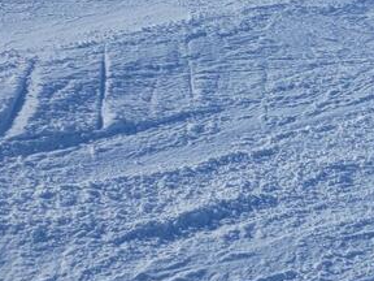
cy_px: -148
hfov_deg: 18.2
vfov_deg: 14.7
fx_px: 1005
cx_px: 597
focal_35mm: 93
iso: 40
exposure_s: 1/5257
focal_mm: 5.4
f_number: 1.8
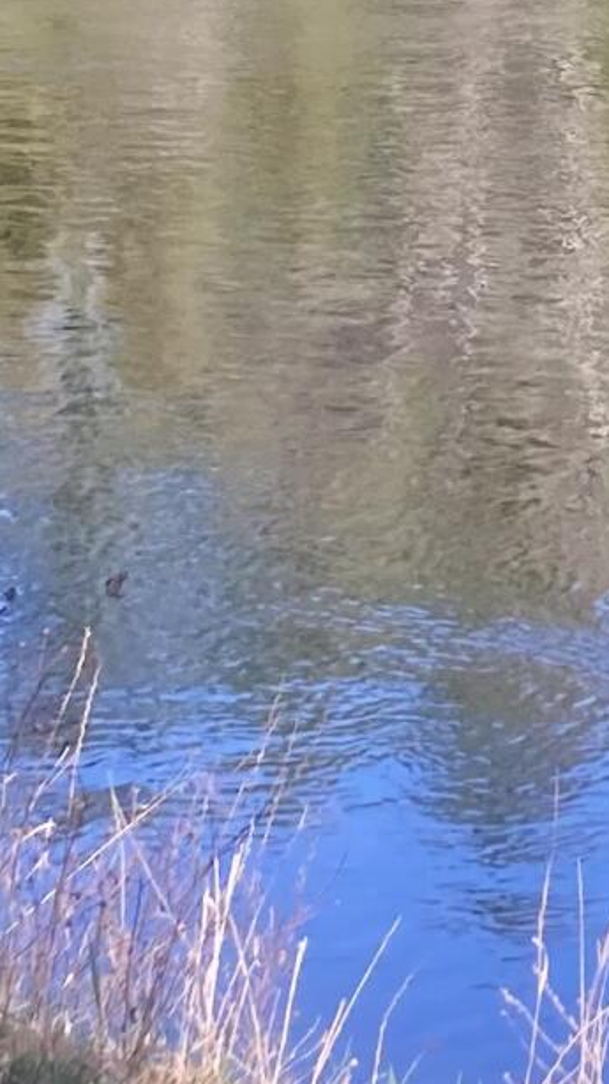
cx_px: 865
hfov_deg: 8.0
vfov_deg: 14.2
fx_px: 4281
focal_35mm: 149
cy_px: 53
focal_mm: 3.99
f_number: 1.8
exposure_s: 1/282
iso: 20
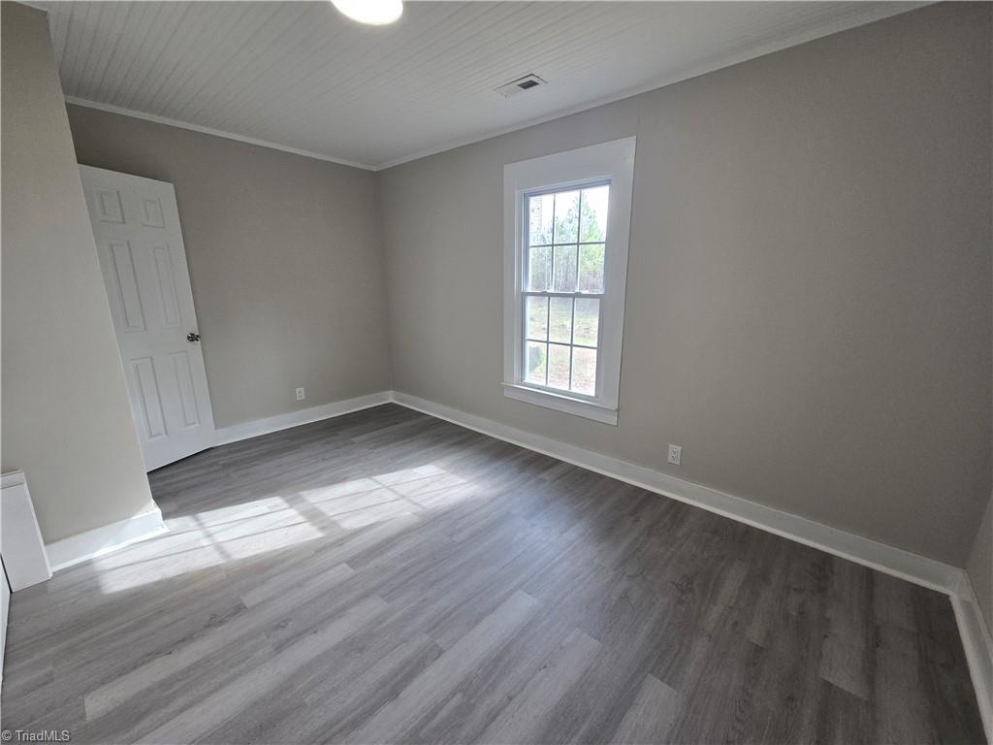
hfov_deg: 106.2
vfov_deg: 89.9
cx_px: 496
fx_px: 373
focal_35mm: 13
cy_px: 372
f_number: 2.2
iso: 64
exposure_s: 1/120
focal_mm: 2.2
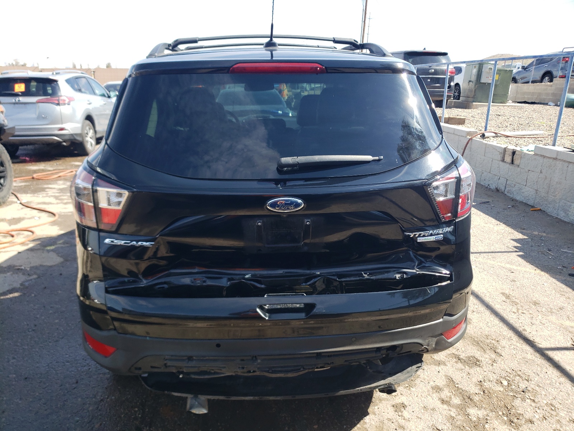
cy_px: 216
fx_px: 431
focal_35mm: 26
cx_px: 287
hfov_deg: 67.3
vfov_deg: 53.1
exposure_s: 1/833
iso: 50
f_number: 1.5
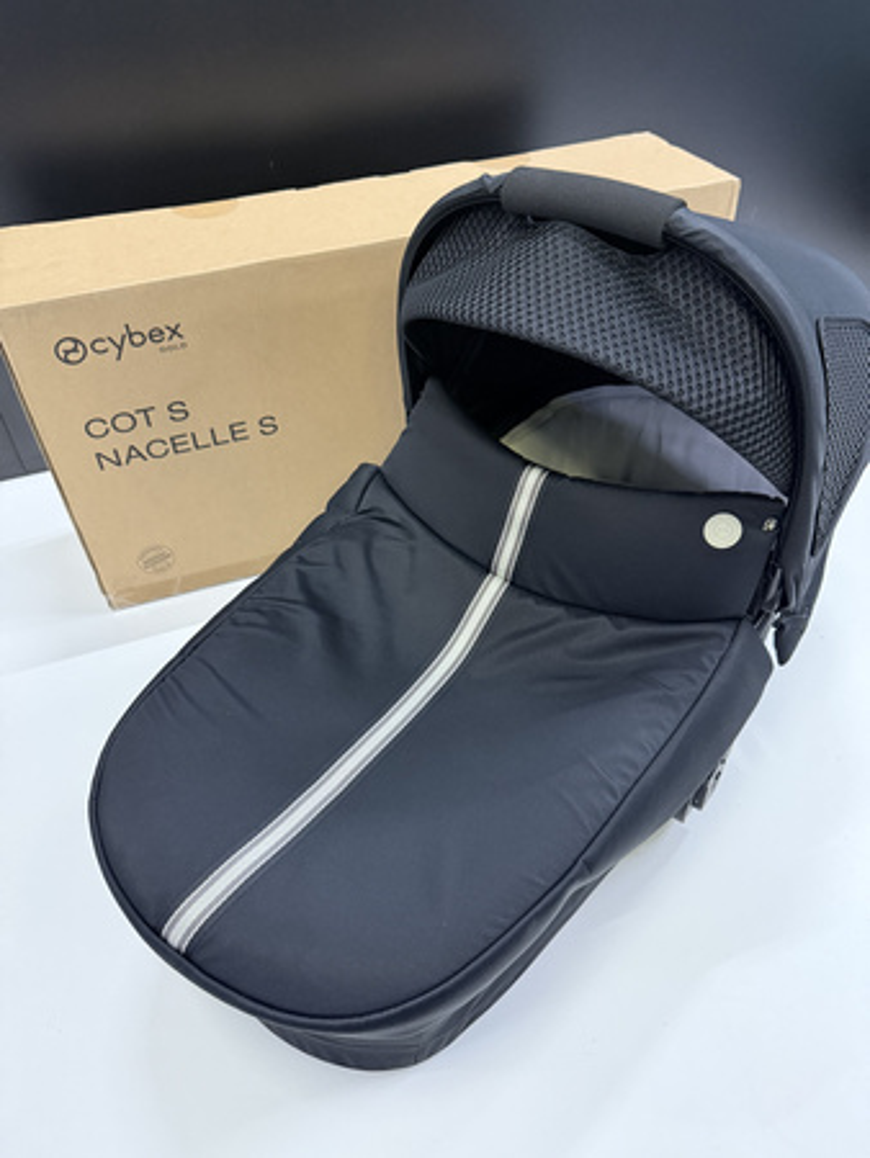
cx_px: 435
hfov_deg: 56.9
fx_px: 803
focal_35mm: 24
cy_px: 579
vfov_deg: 71.6
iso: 640
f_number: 1.78
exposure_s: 1/60
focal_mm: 6.76
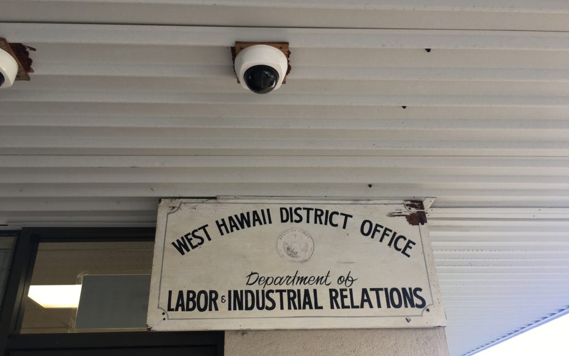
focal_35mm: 31
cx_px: 284
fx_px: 481
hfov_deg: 61.2
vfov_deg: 40.5
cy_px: 205
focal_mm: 4.15
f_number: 2.2
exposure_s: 1/60
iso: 25
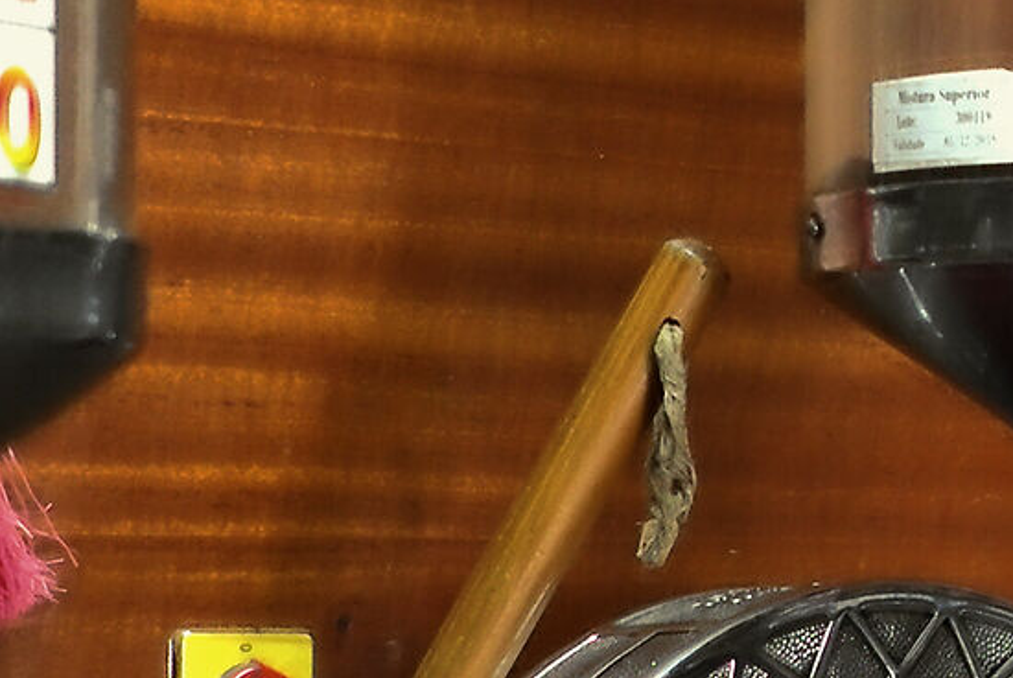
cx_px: 1753
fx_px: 4422
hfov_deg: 12.1
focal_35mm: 157
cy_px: 387
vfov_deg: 8.8
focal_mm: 24
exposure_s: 1/15
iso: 400
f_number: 2.8
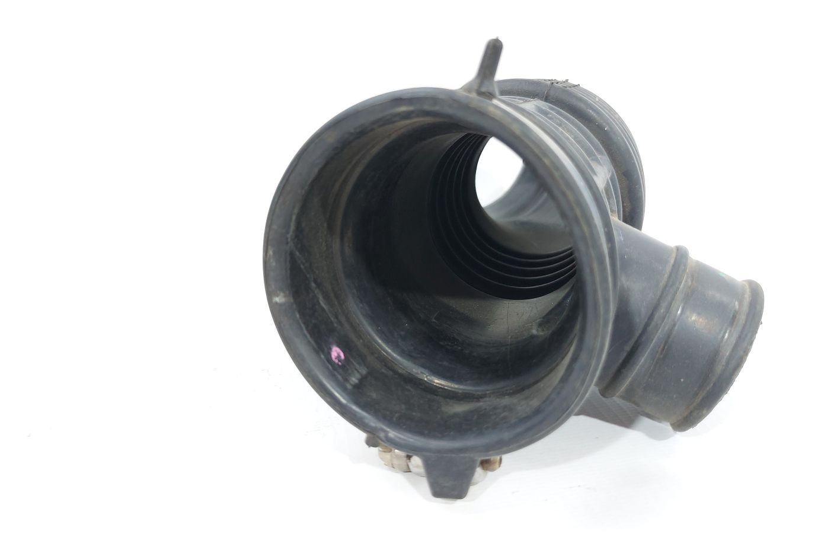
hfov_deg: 71.5
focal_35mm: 25
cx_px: 410
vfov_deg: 51.3
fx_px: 570
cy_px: 268
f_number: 1.8
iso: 125
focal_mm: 5.23
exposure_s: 1/50
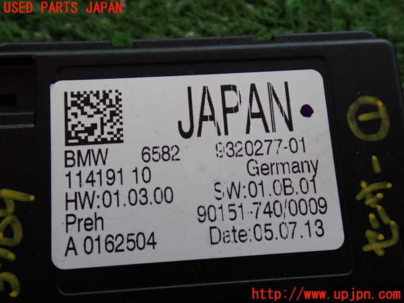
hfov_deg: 42.9
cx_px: 202
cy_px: 152
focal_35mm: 44
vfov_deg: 32.9
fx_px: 514
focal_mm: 7.84
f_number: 2.9
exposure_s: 1/40
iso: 320
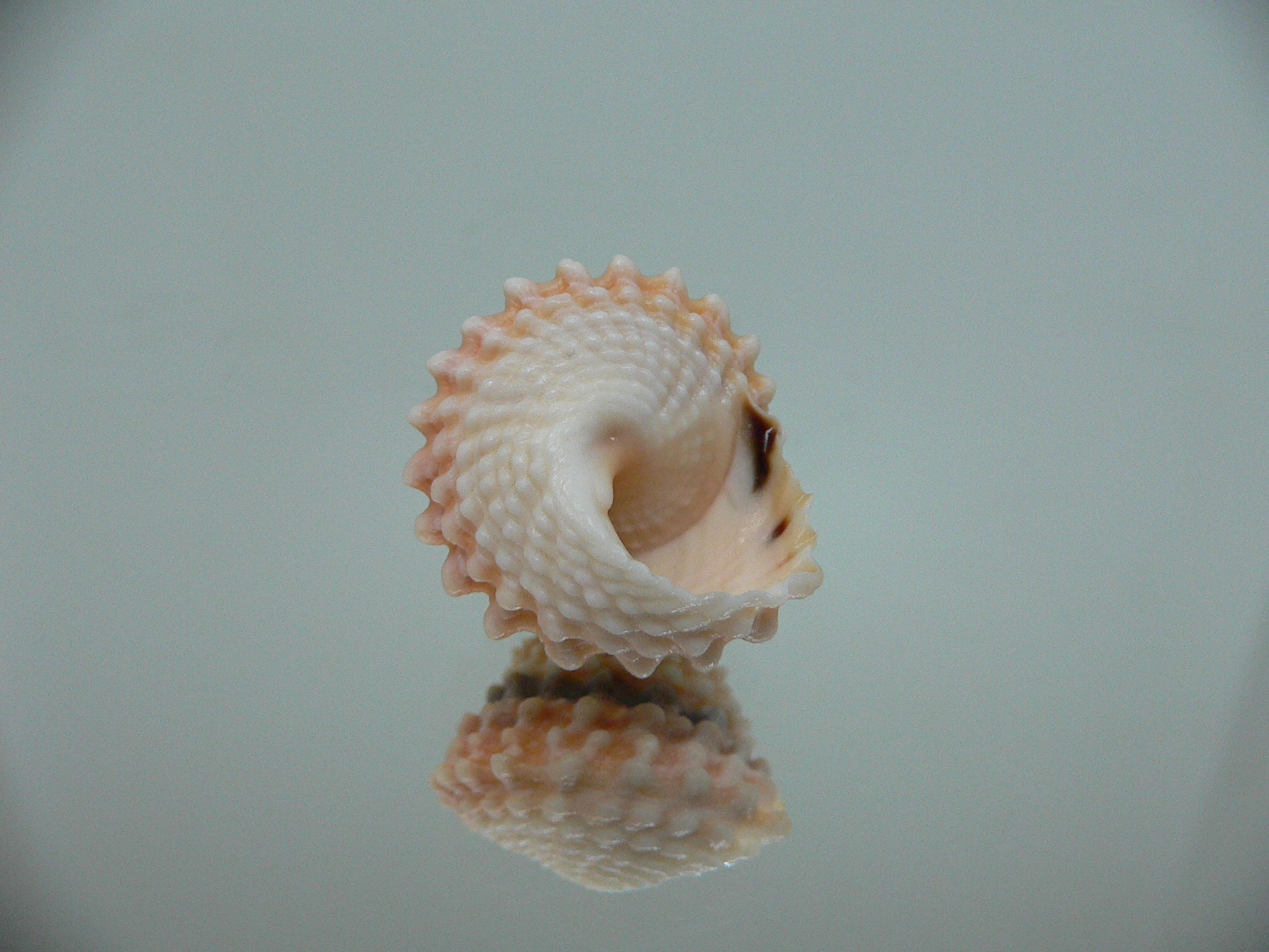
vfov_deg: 40.7
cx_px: 634
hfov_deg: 52.6
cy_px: 476
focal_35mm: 35
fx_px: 1283
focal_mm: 4.6
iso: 200
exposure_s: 1/60
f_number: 2.8
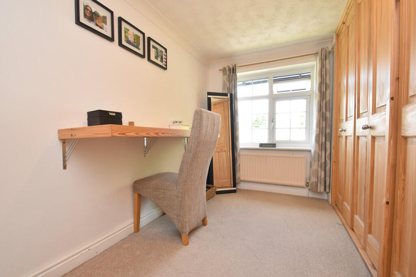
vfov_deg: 77.3
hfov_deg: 100.4
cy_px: 138
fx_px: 173
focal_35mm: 15
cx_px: 208
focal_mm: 10
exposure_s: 1/60
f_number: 9
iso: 1600
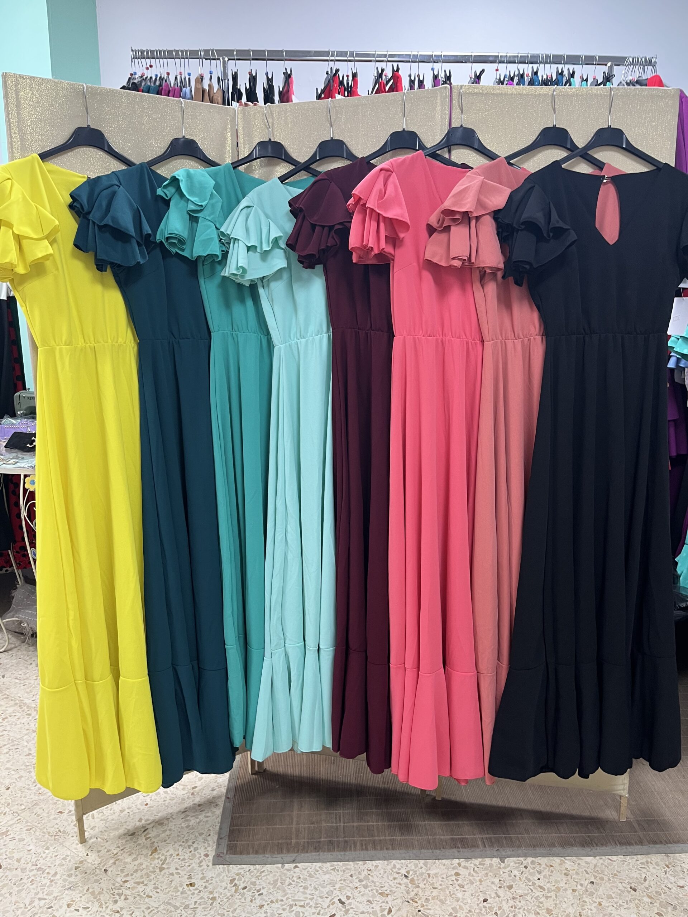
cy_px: 458
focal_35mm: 26
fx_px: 689
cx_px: 344
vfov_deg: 67.3
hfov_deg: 53.1
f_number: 1.6
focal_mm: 5.1
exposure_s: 1/50
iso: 125
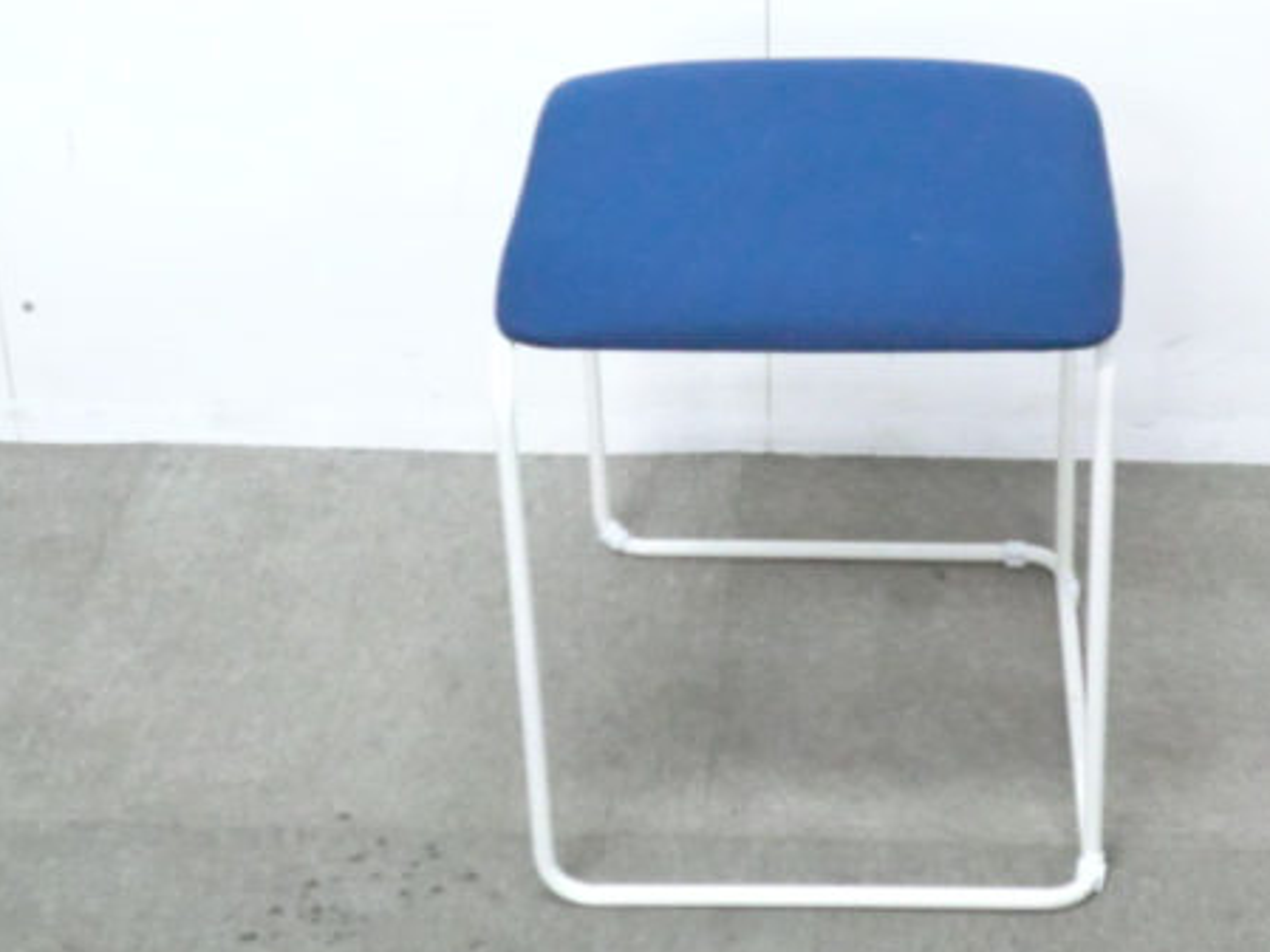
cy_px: 331
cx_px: 809
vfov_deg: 19.1
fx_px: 2826
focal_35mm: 77
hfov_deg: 25.2
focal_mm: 9.8
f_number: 4.5
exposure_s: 1/25
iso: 800
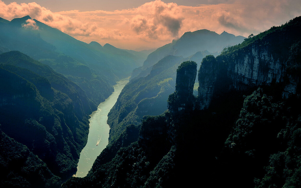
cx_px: 150
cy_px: 99
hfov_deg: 56.7
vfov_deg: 37.2
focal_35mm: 34
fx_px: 279
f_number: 14
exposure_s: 1/320
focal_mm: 32
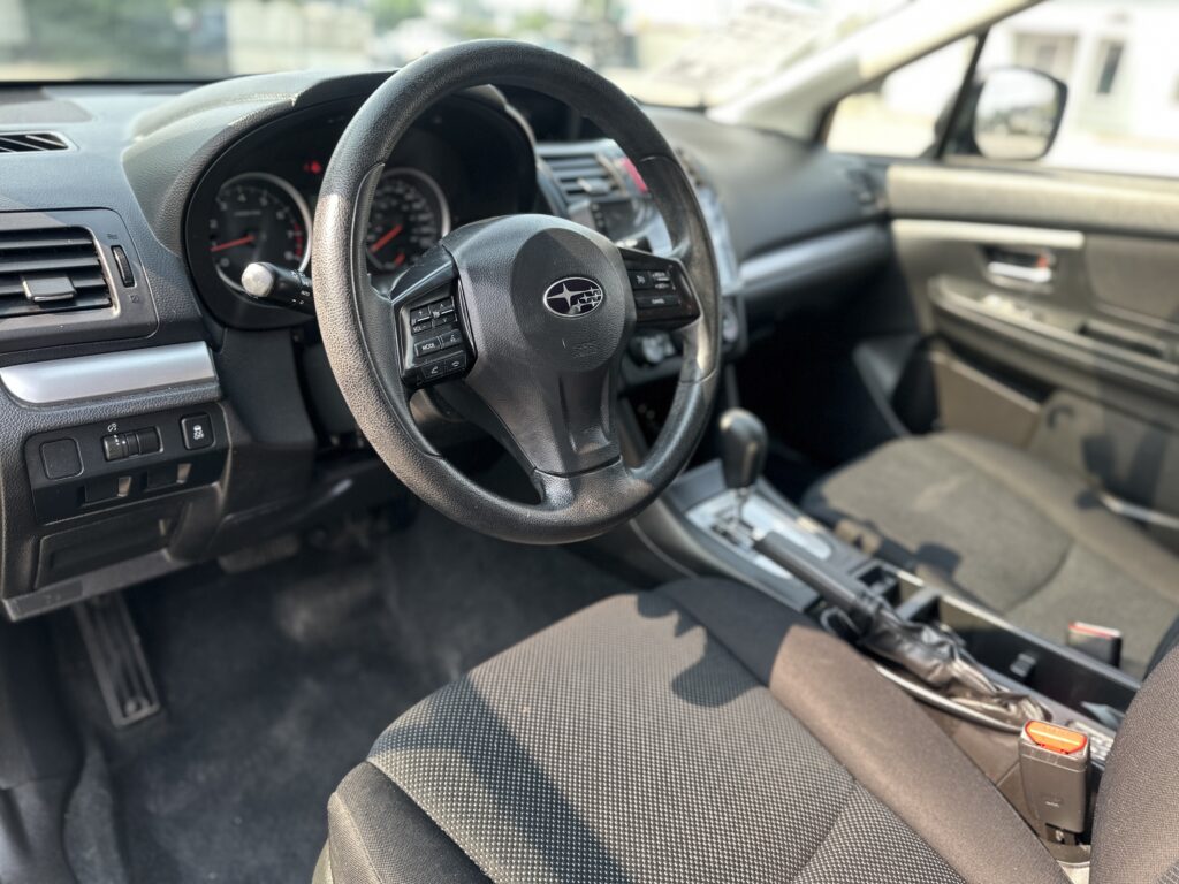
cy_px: 442
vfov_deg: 56.8
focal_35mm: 24
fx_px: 817
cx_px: 590
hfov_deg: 71.6
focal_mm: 6.86
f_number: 1.78
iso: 64
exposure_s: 1/165
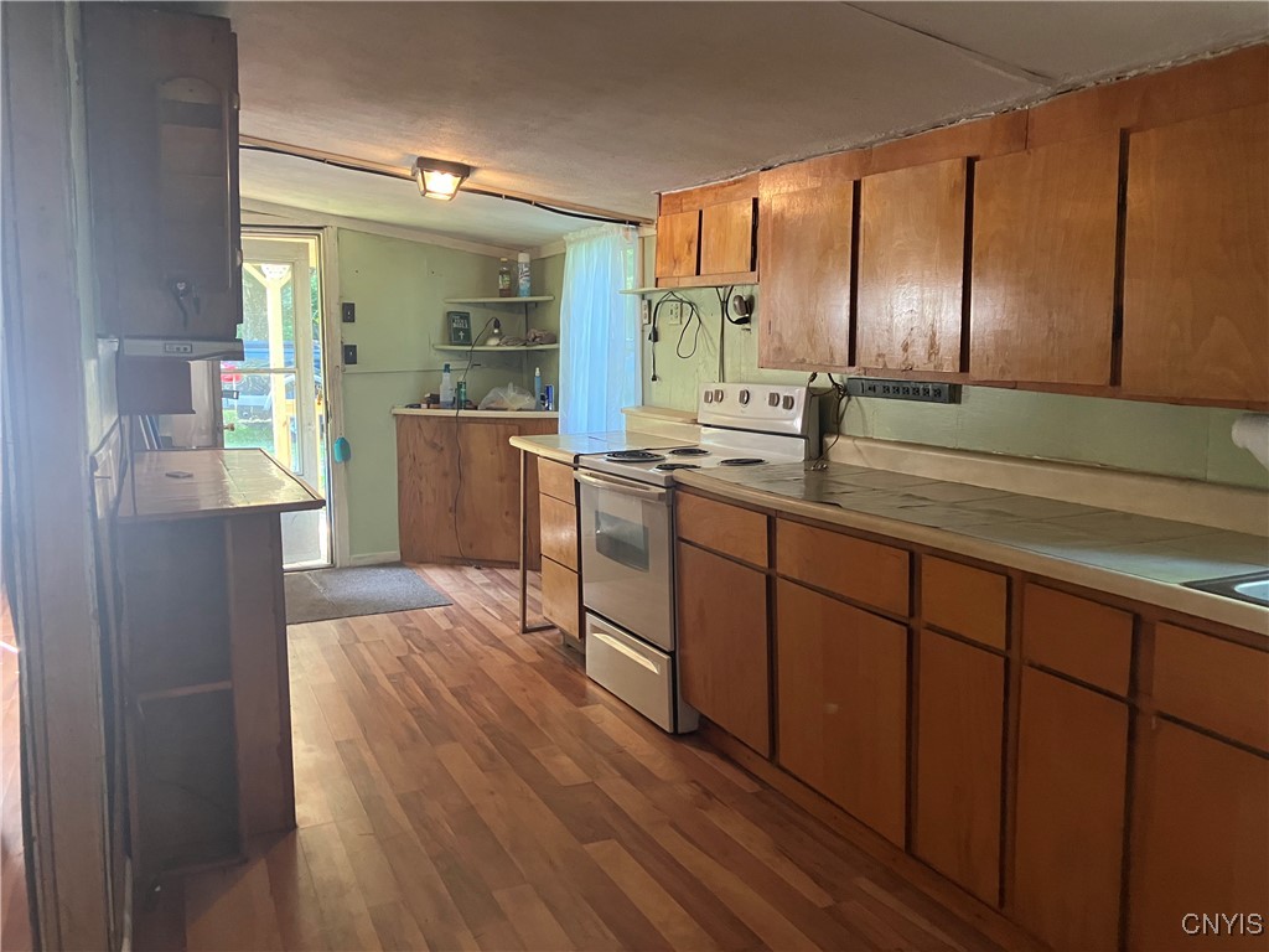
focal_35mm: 28
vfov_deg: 49.7
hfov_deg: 63.4
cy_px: 476
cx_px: 634
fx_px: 1026
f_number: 1.8
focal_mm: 3.99
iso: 320
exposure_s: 1/60
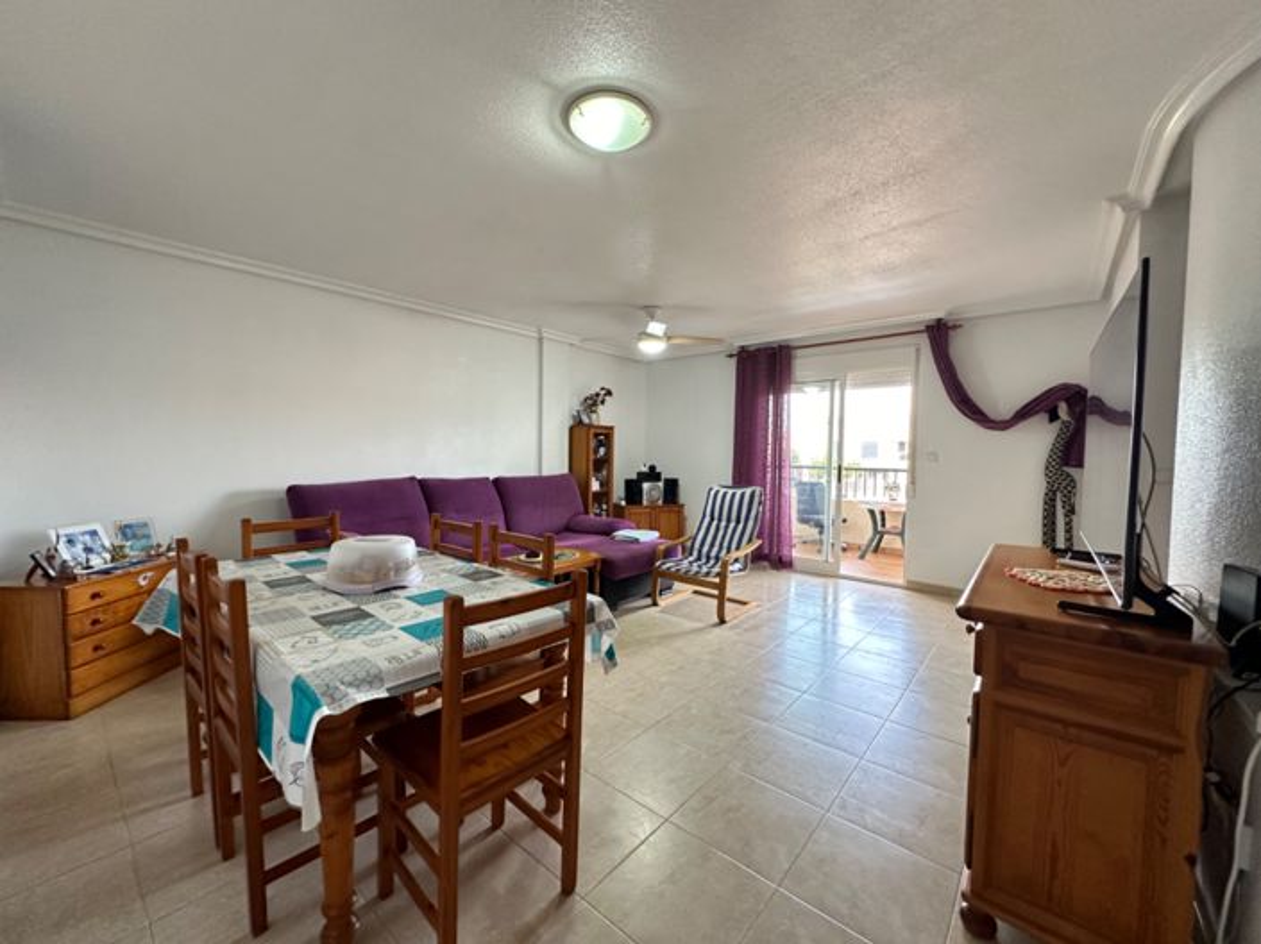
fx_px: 510
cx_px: 630
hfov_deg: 102.1
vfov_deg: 85.6
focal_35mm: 14
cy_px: 472
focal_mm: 2.22
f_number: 2.2
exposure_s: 1/100
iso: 320
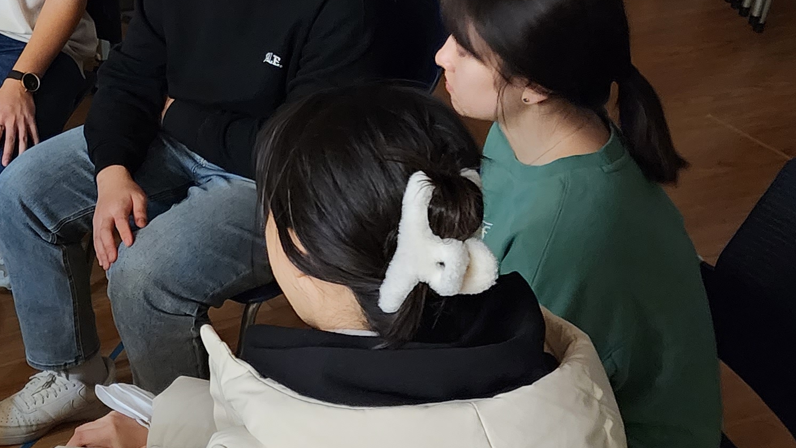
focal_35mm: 67
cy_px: 59
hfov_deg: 28.7
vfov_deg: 17.8
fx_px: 1414
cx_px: -68
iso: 800
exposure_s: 1/24
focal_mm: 6.4
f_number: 1.8
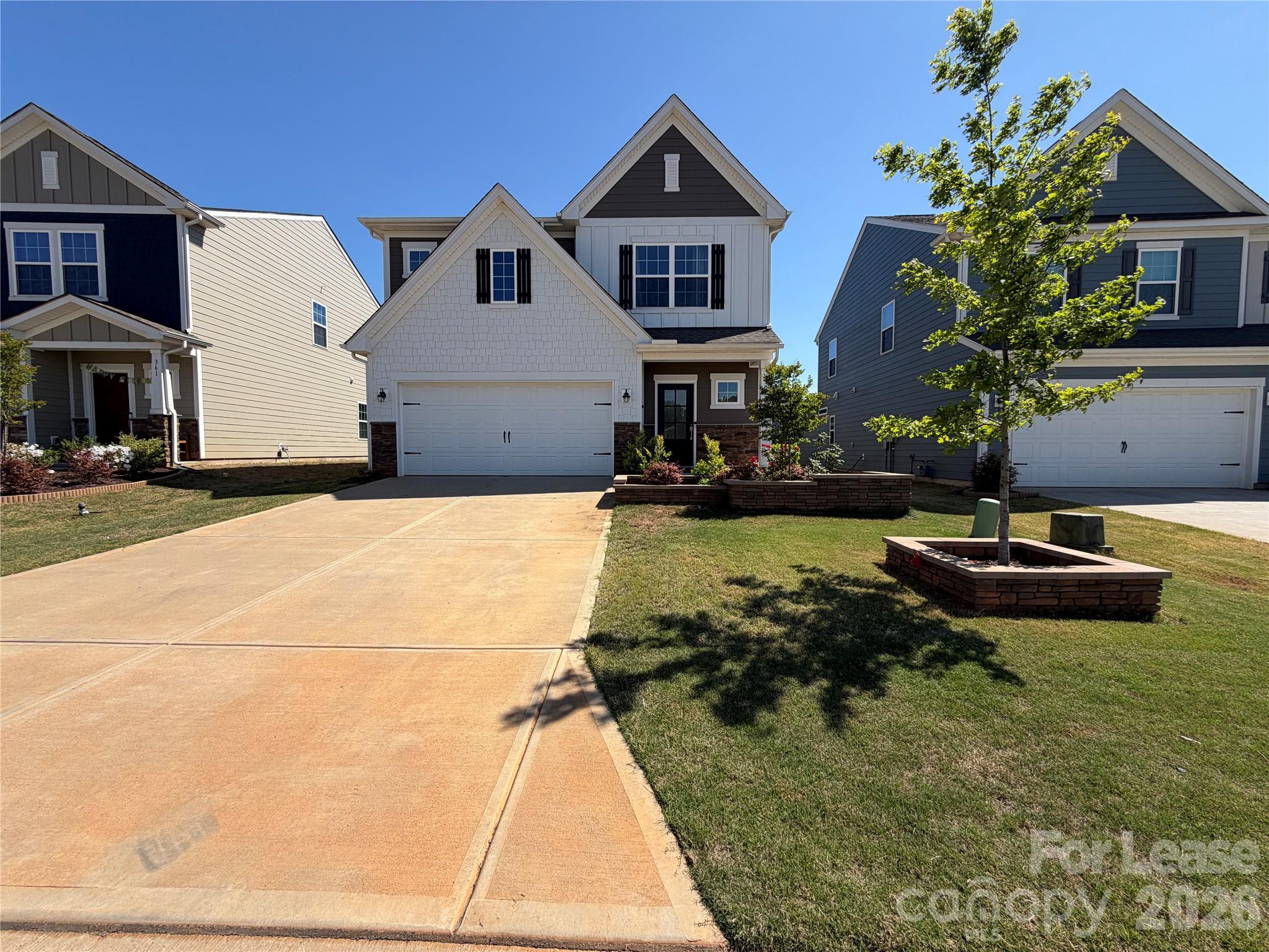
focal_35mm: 14
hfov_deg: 102.1
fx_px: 513
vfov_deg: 85.7
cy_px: 476
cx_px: 634
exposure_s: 1/799
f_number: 2.2
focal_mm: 2.22
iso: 20
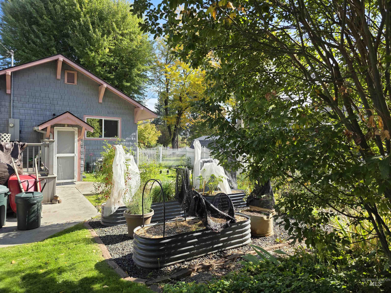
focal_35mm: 23
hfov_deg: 73.9
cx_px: 196
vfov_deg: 58.9
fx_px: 260
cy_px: 146
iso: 80
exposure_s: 1/2180
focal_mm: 6.3
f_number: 1.7
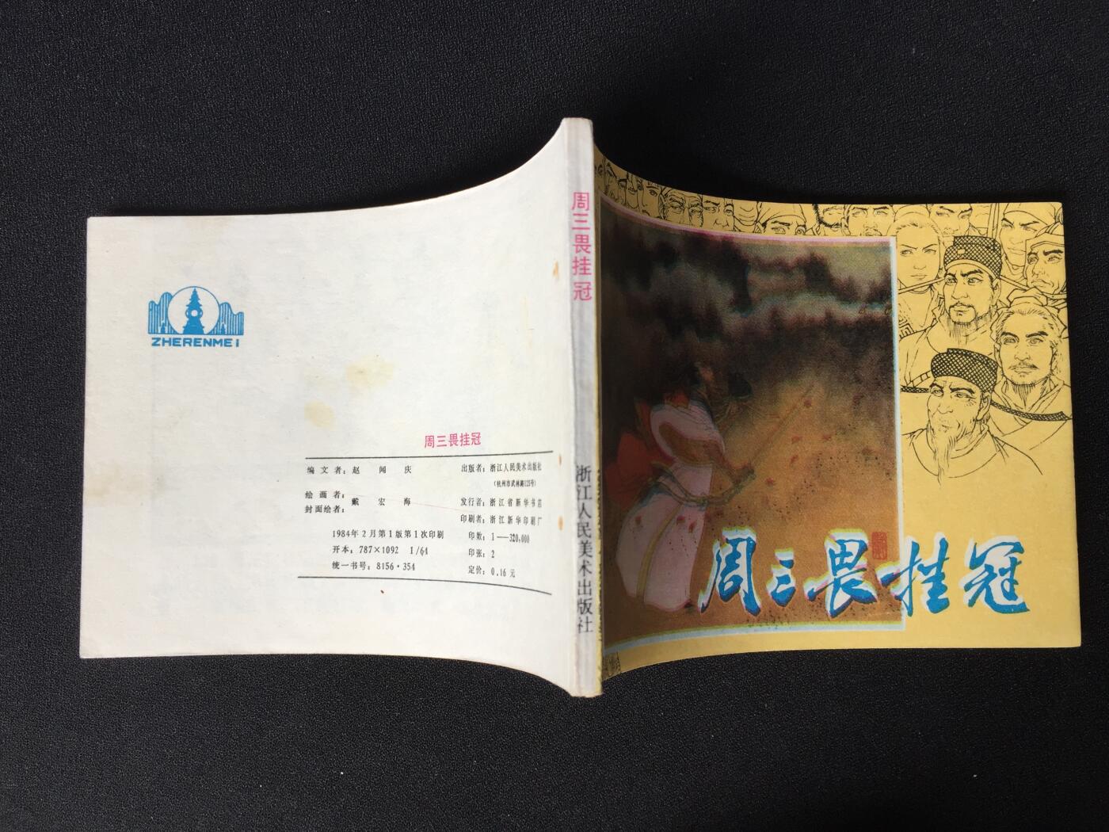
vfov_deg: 48.2
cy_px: 416
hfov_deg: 61.7
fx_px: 929
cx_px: 554
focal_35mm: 29
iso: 40
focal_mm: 4.15
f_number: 2.2
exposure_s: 1/100
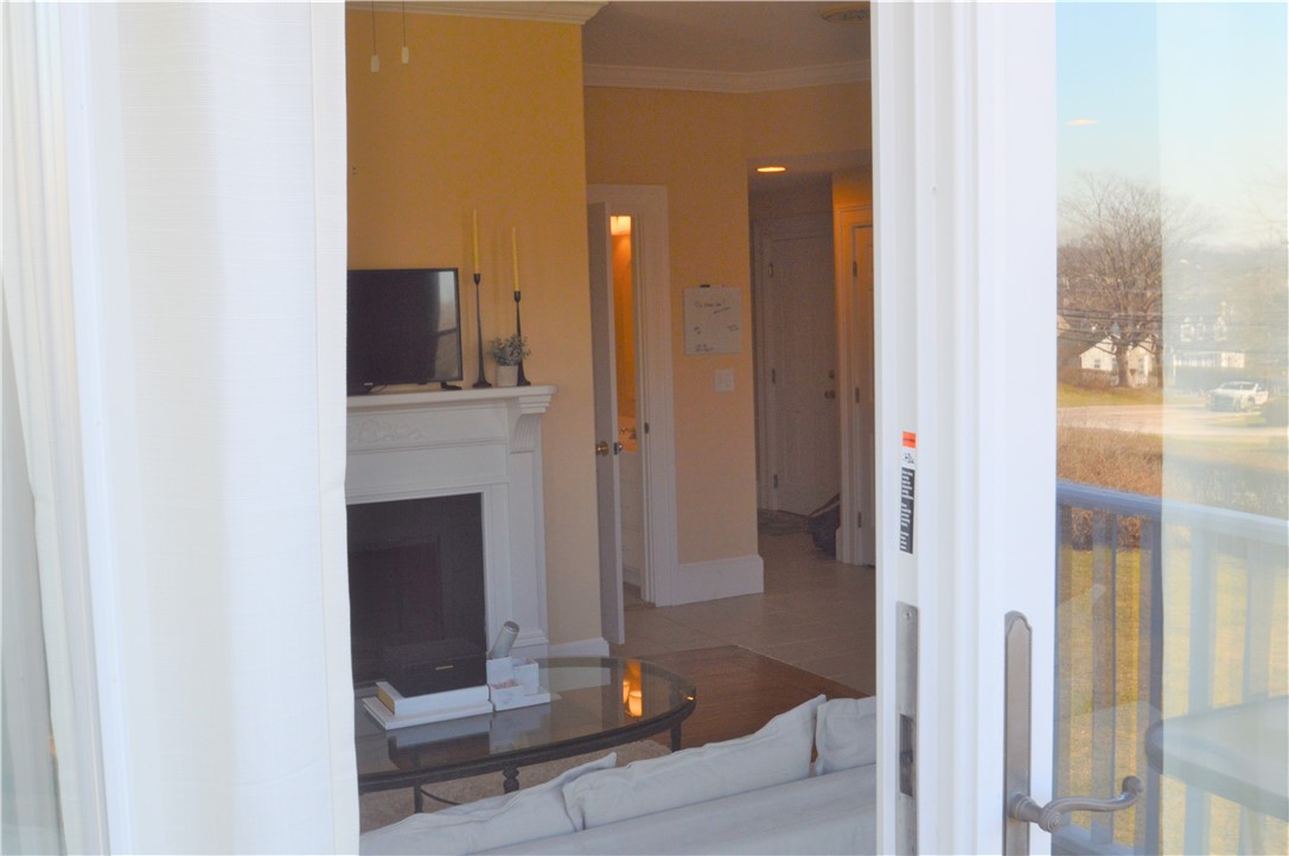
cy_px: 428
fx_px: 1287
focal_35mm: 36
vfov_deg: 36.8
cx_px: 644
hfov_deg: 53.2
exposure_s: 1/200
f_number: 10
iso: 400
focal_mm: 24
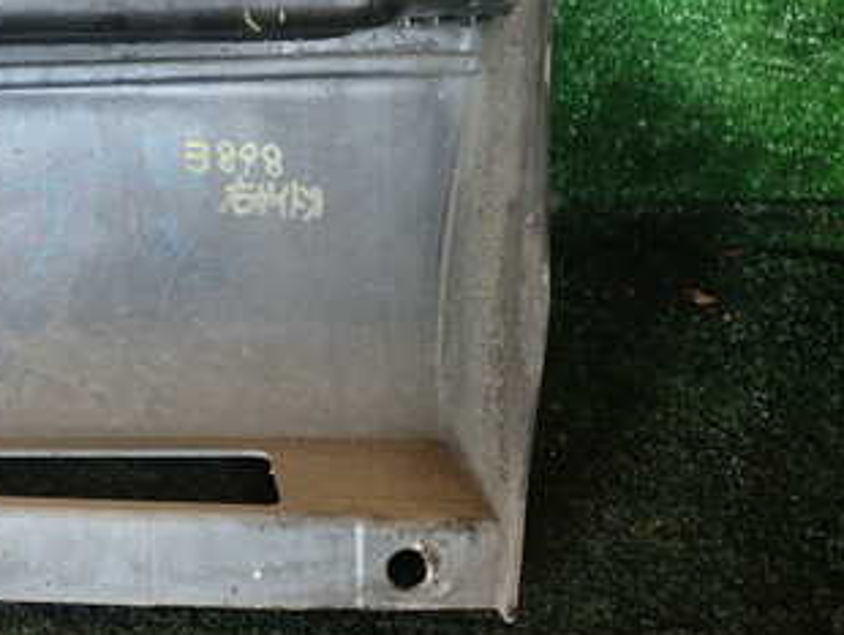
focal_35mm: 58
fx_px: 1415
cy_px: 128
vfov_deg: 24.9
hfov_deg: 31.6
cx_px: 79
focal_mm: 5.4
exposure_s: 1/40
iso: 200
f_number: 2.3
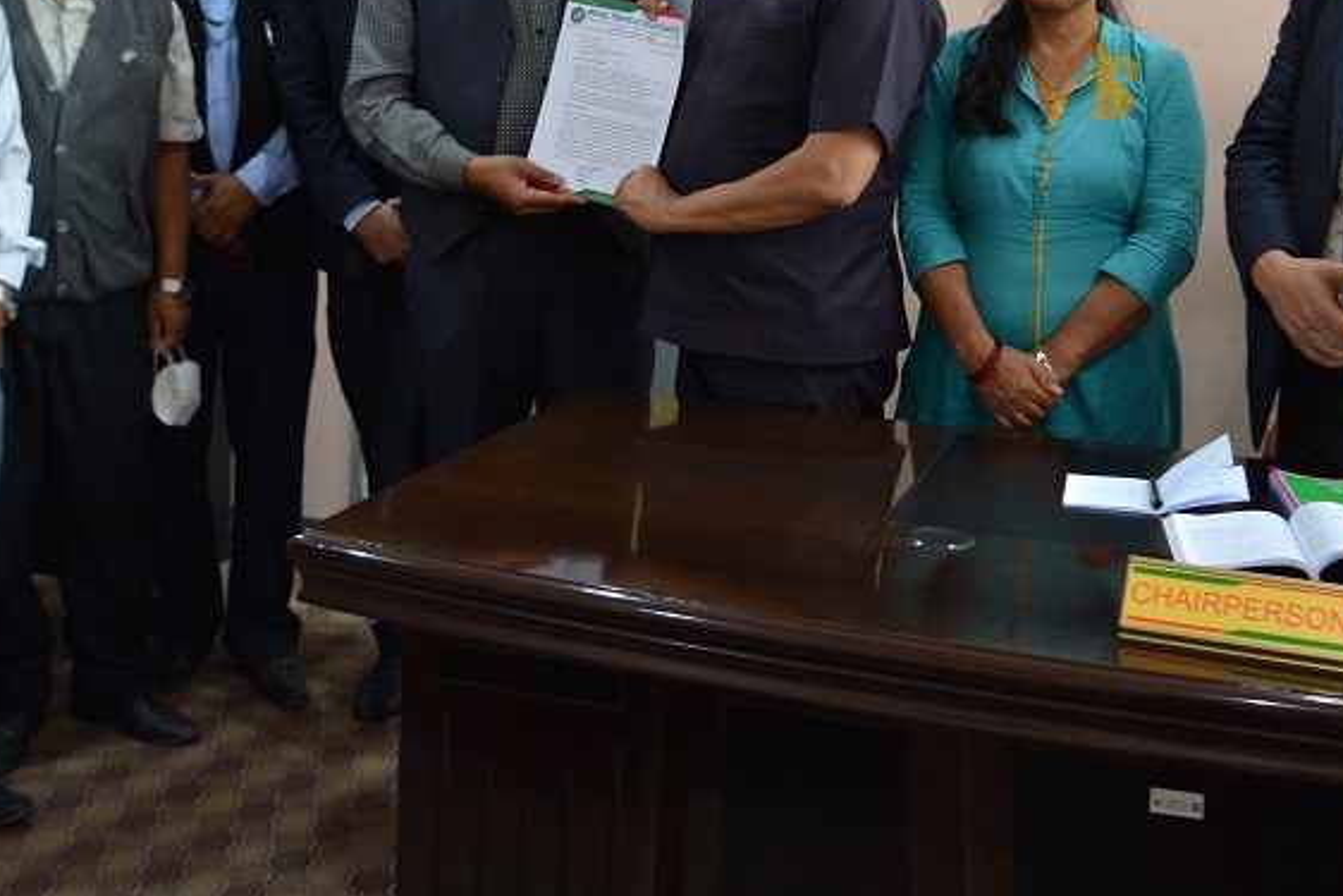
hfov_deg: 41.1
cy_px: 112
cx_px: 660
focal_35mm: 48
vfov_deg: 27.2
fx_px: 1791
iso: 800
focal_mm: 18
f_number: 3.5
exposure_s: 1/50
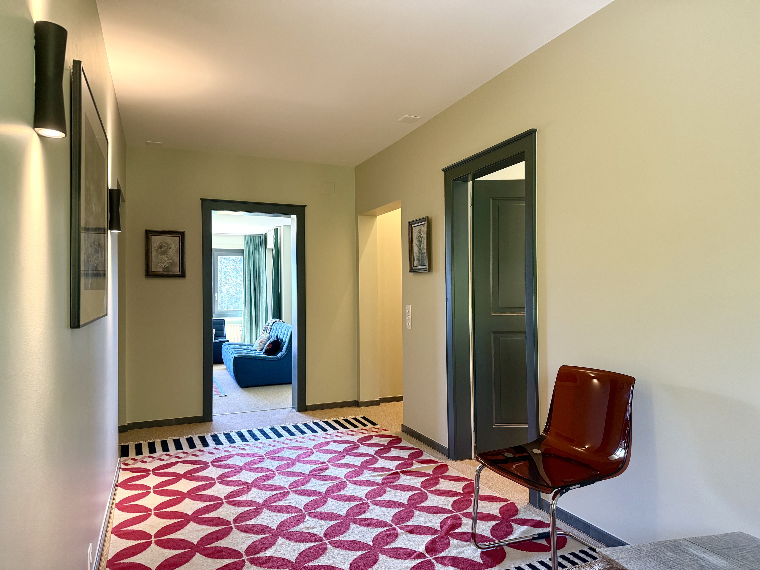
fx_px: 527
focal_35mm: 24
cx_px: 380
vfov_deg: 56.8
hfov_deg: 71.6
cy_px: 285
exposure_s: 1/100
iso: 400
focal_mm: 6.76
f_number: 1.78
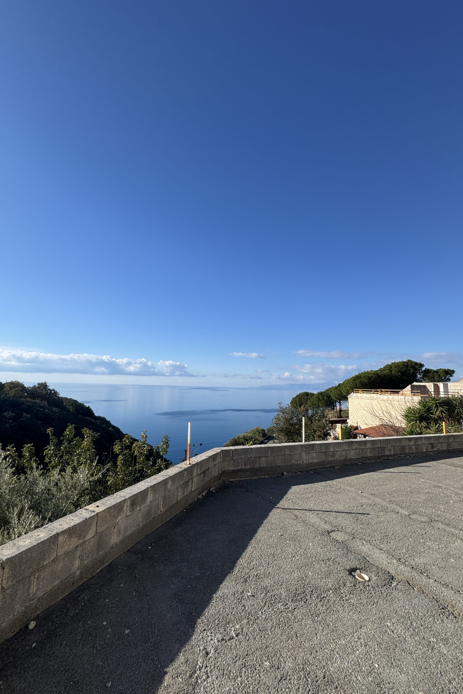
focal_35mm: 15
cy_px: 351
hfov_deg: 77.2
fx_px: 289
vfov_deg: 100.4
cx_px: 213
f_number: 2.2
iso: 50
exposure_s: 1/2494
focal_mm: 2.22
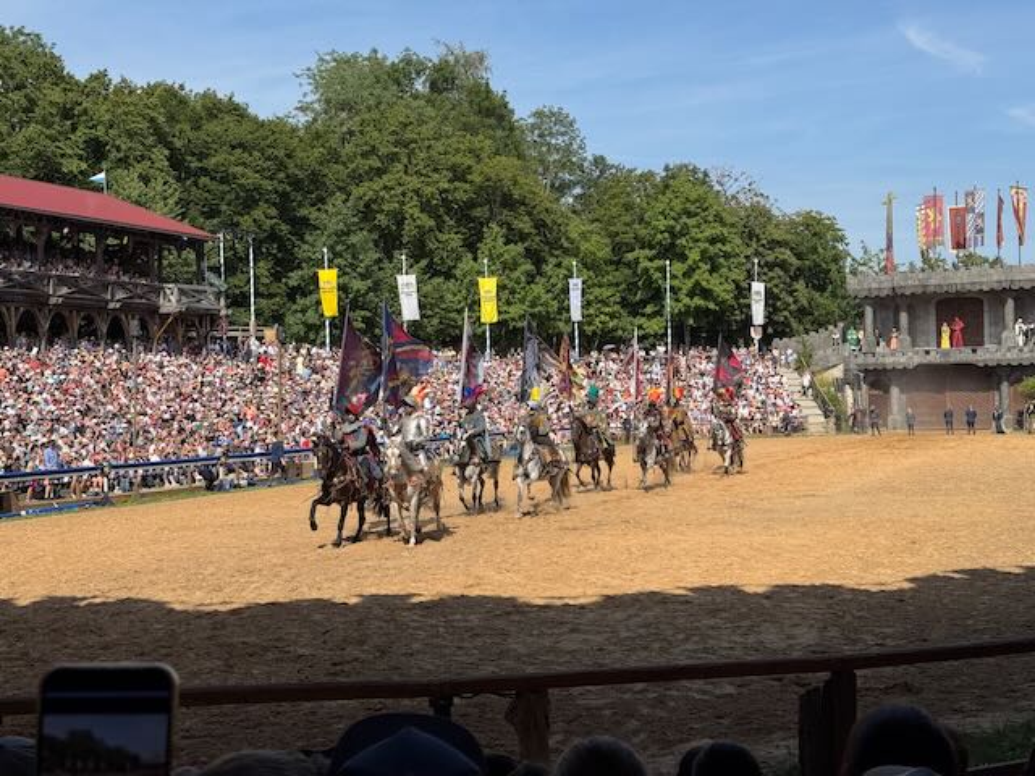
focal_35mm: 48
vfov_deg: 30.3
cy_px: 388
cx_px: 518
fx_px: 1435
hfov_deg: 39.7
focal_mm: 6.76
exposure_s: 1/4975
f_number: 1.78
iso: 64
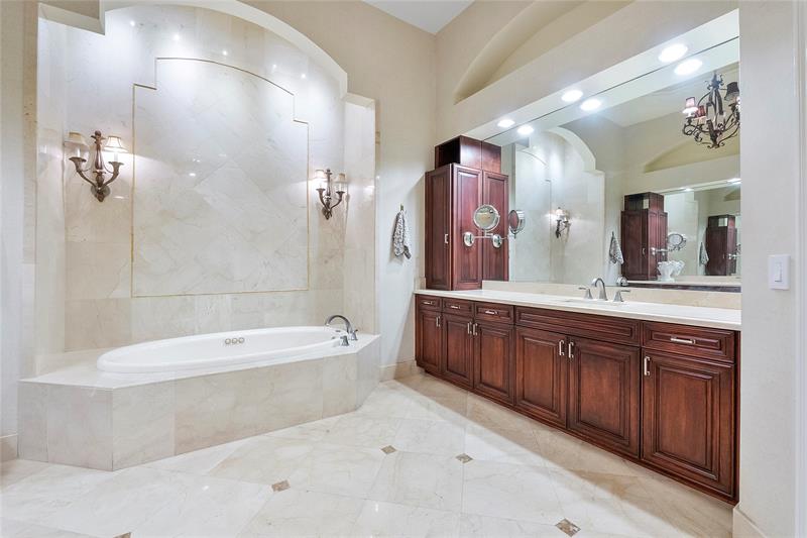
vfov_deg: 77.3
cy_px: 269
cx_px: 404
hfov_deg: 100.4
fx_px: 336
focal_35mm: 15
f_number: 8
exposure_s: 1/20
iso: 1000
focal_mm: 10
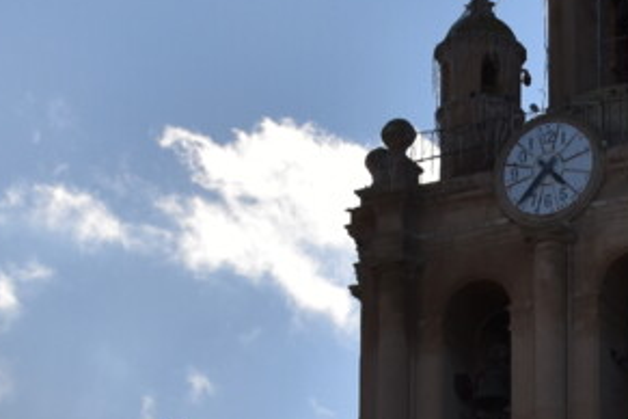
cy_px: 458
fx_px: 5184
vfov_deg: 4.6
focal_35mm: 297
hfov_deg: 6.9
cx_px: 693
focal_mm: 45
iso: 200
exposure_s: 1/500
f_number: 11
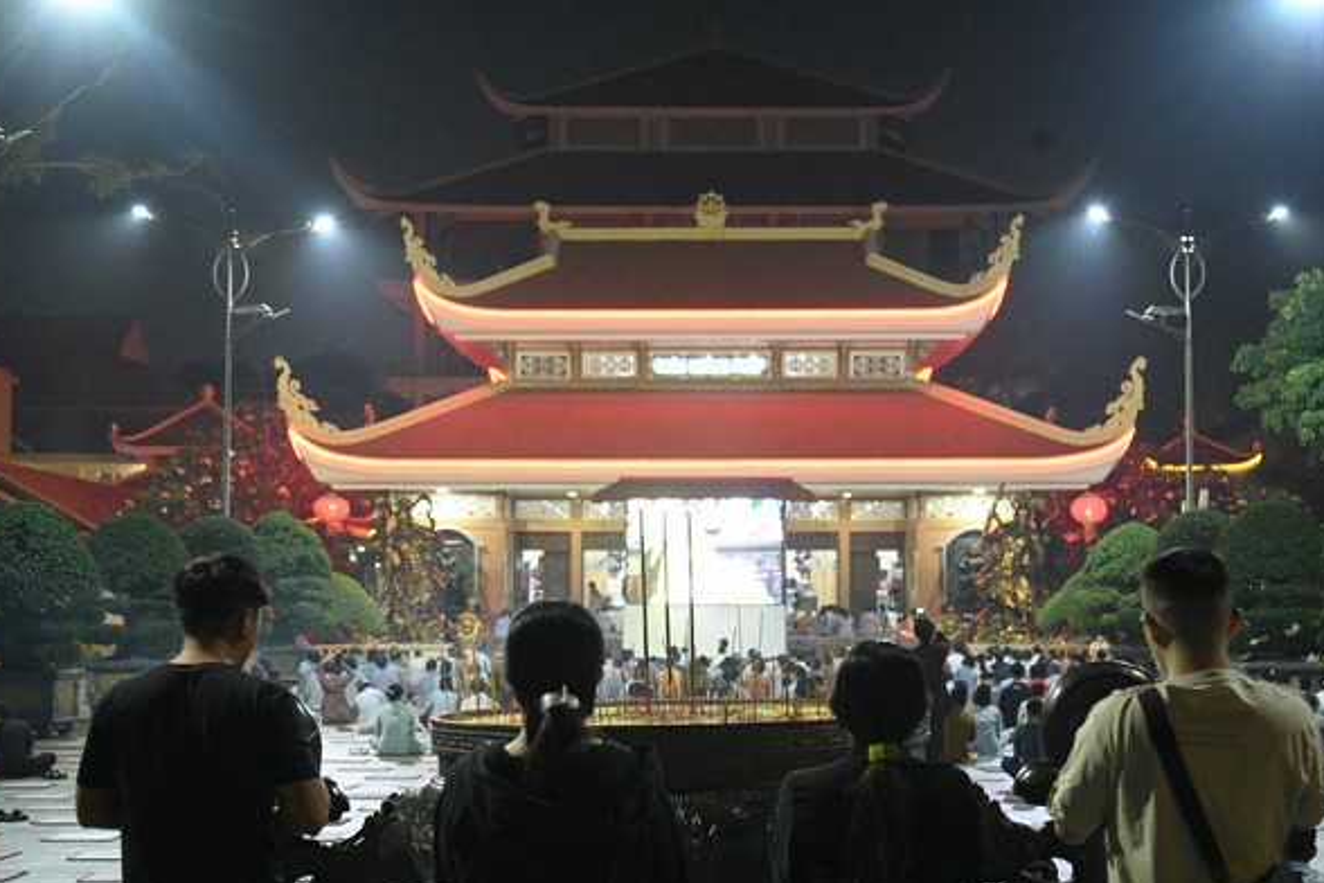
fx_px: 2354
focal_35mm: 64
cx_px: 699
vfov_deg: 21.2
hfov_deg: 31.4
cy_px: 482
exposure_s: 1/160
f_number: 4.5
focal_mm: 58
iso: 16000
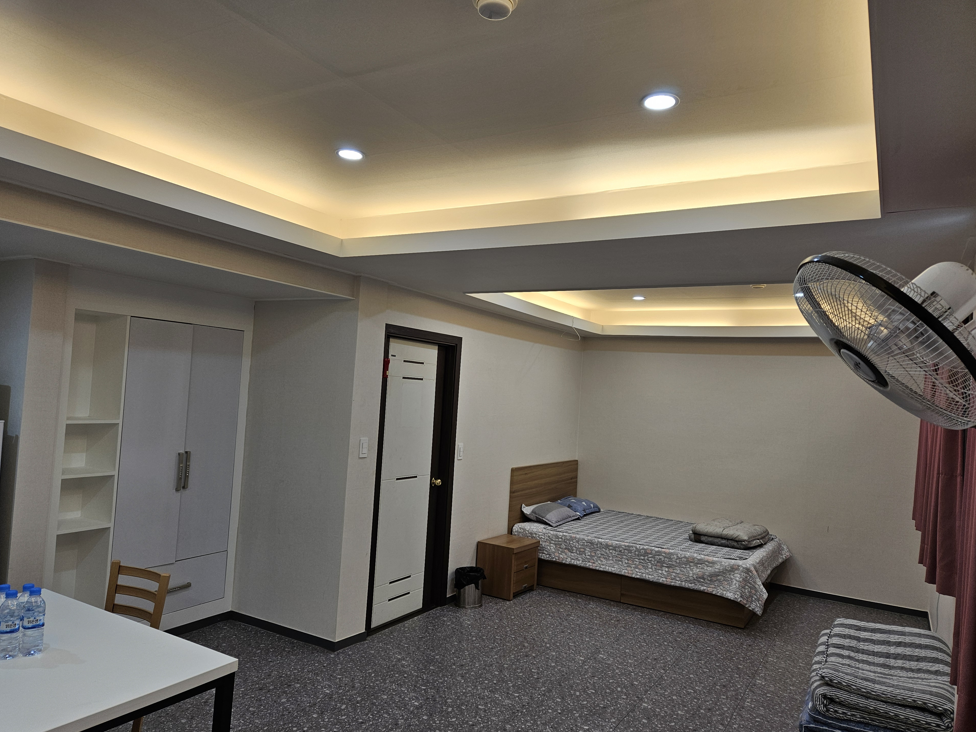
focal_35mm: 24
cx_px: 494
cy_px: 377
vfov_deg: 56.8
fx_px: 677
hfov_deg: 71.6
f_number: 1.8
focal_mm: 5.4
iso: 40
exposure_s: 1/120
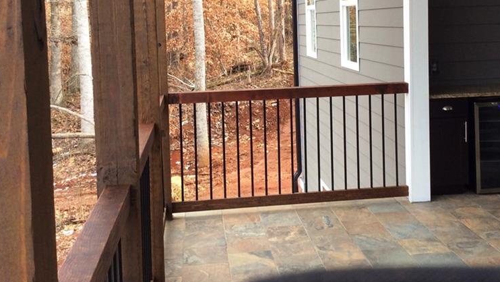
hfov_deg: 42.8
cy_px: 52
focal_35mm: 48
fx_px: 637
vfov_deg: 24.5
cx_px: 282
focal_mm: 3.3
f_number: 2.4
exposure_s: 1/169
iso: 32
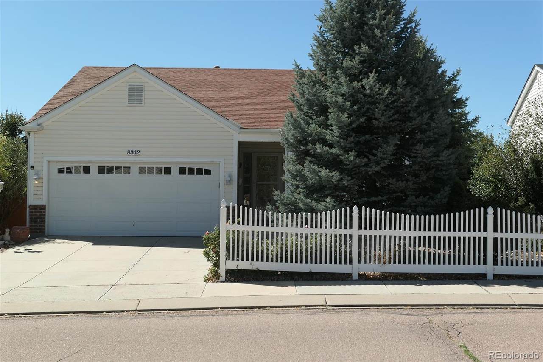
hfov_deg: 38.9
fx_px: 769
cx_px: 272
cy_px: 181
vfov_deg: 26.5
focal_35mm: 51
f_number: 3.2
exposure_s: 1/1600
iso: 125
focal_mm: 18.6
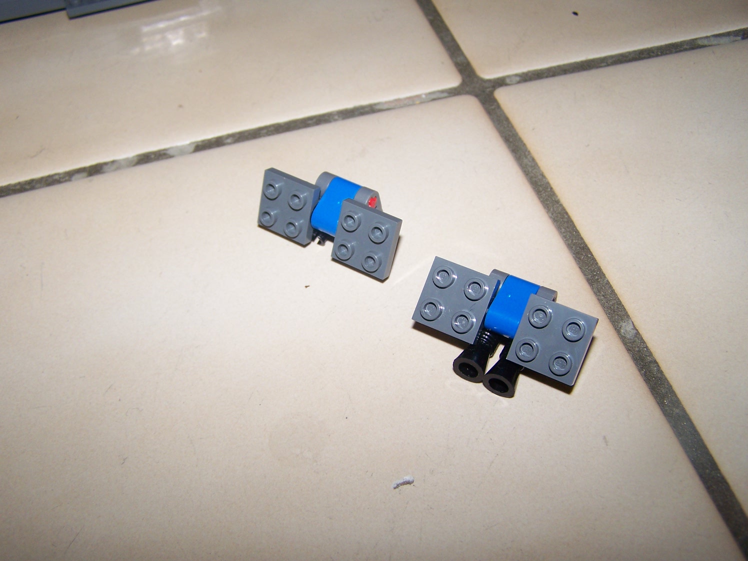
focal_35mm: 38
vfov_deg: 37.7
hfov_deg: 49.0
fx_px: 821
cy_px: 280
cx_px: 374
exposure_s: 1/60
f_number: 2.8
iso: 80
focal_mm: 6.3
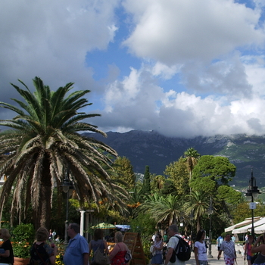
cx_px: 191
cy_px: 154
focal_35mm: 53
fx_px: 459
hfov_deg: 31.8
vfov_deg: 32.1
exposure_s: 1/500
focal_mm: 5.8
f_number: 4.3
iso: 50
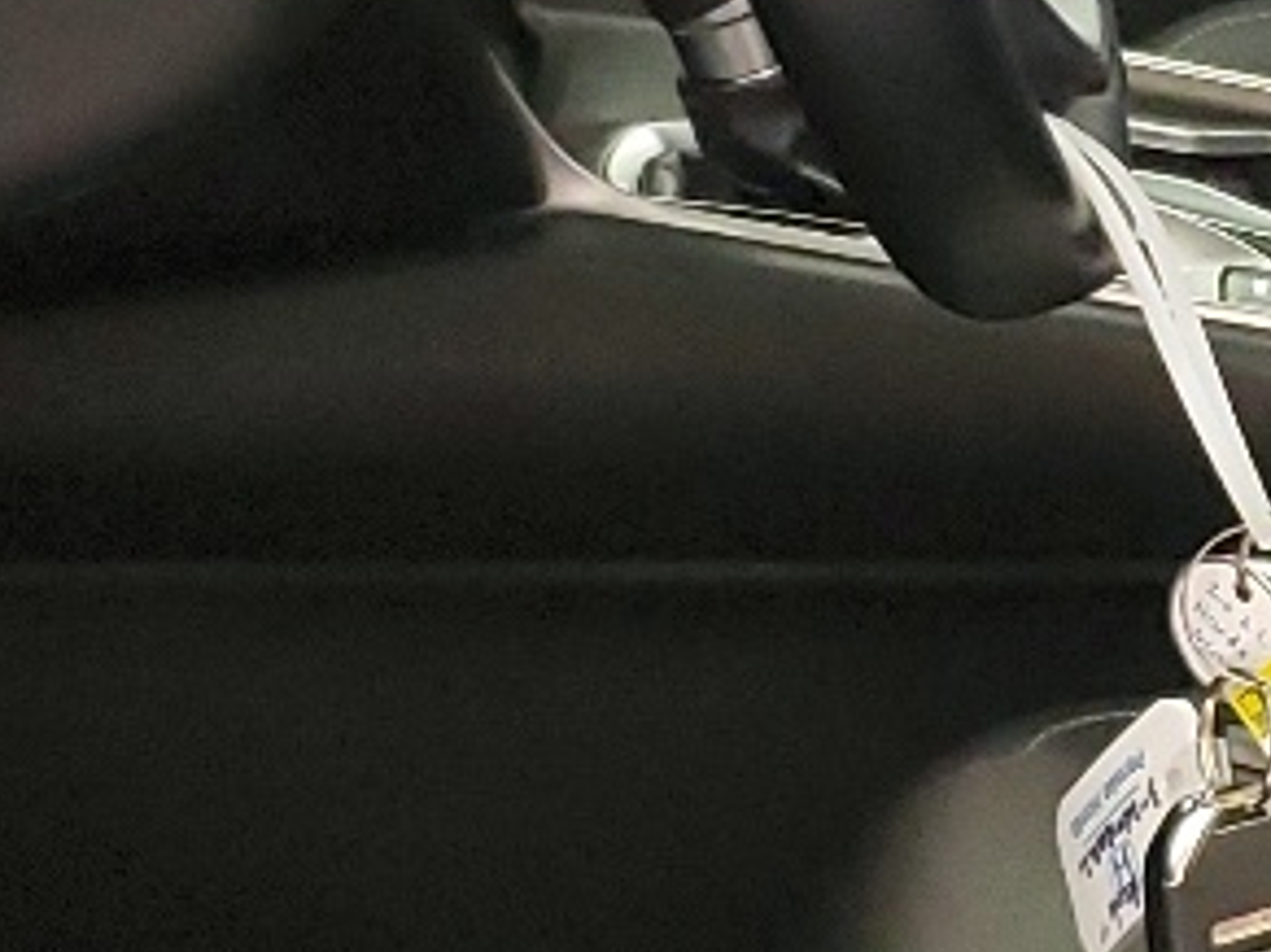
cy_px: 389
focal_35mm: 143
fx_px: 5248
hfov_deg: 13.5
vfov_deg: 10.4
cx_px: 1371
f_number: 1.5
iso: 306
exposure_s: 1/60.2
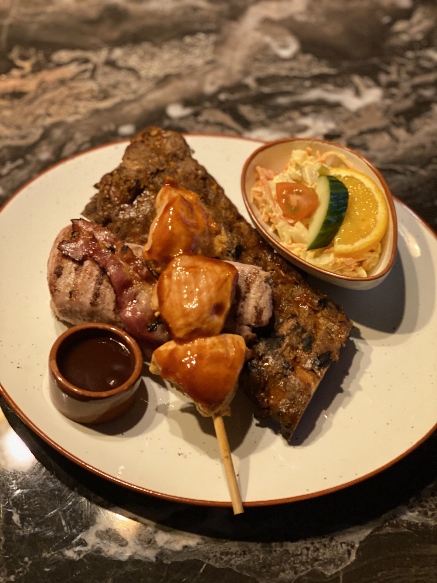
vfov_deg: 36.8
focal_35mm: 52
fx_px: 875
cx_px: 218
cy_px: 292
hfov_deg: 28.0
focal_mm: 6
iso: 320
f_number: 2
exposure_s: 1/20
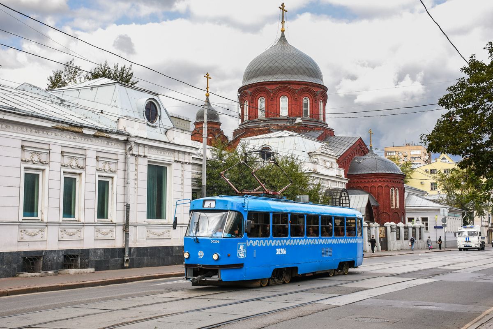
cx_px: 246
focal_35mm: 45
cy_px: 164
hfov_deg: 43.6
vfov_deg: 29.9
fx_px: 616
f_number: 6.3
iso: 320
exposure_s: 1/500
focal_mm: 30
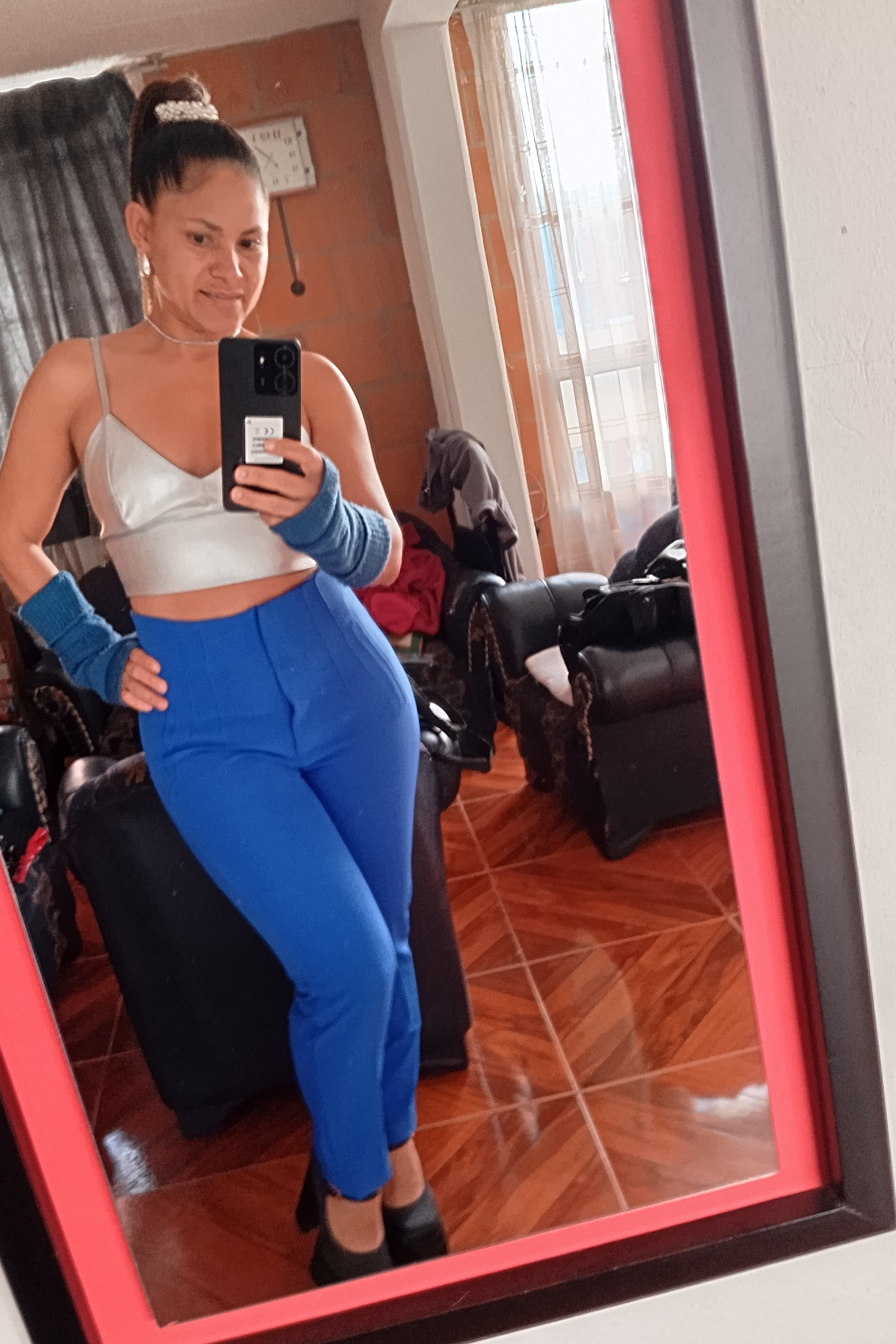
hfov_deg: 43.6
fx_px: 1120
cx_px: 421
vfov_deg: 61.9
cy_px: 658
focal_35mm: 30
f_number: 1.8
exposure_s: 1/24
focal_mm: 4.22
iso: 1750
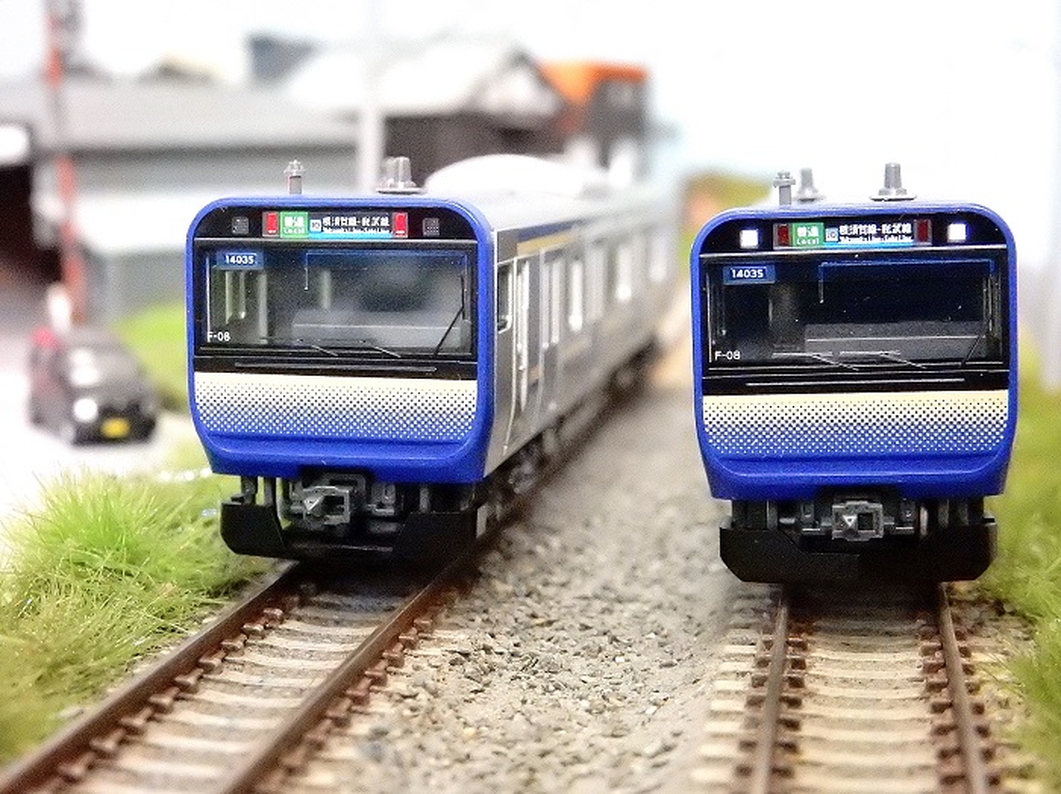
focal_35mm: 60
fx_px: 1838
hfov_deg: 32.2
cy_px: 397
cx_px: 530
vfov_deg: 24.4
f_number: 4.5
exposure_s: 1/80
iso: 3200
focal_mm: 10.7
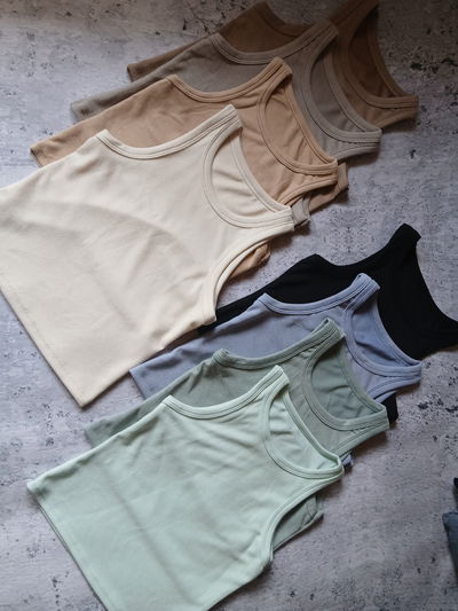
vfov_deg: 67.3
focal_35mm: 26
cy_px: 306
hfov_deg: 53.1
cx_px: 229
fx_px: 458
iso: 80
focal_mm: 3.98
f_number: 1.8
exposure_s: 1/50
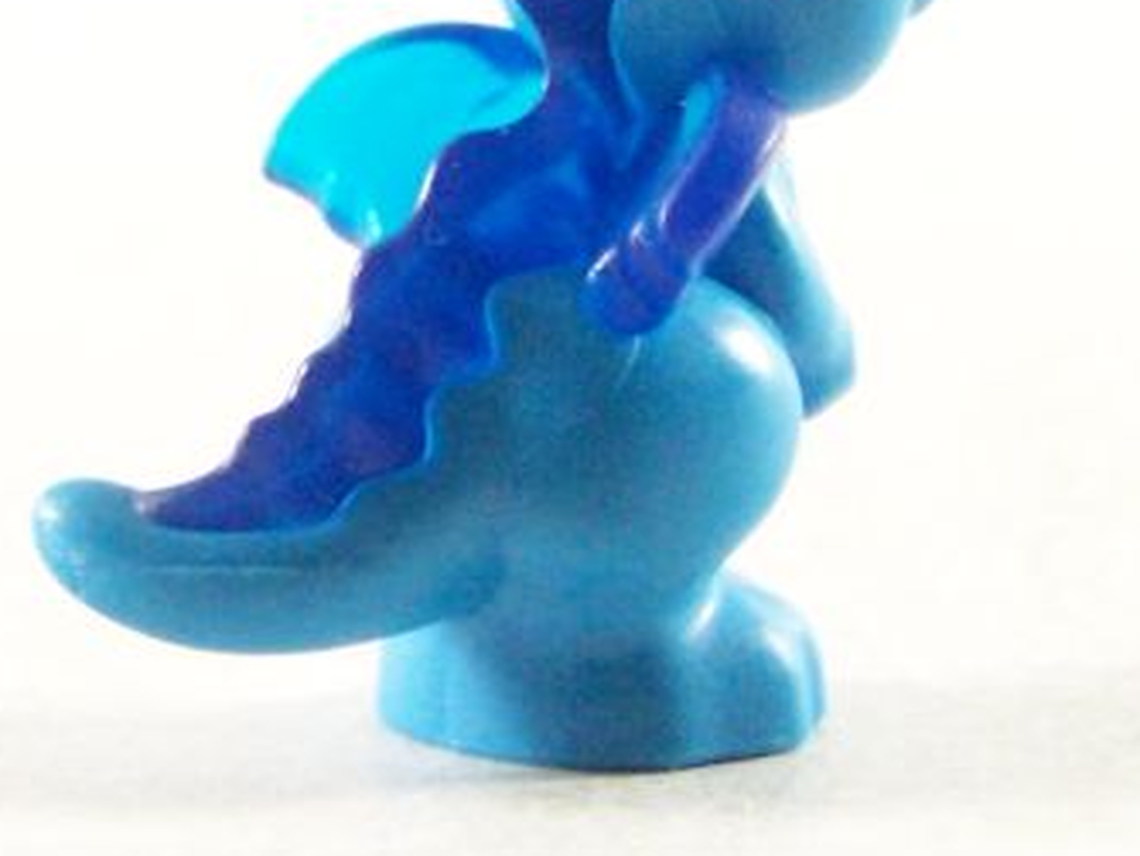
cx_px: 522
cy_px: 222
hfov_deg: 6.9
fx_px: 9491
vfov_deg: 5.2
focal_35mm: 288
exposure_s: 1/60
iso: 400
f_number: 3.2
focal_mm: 15.6
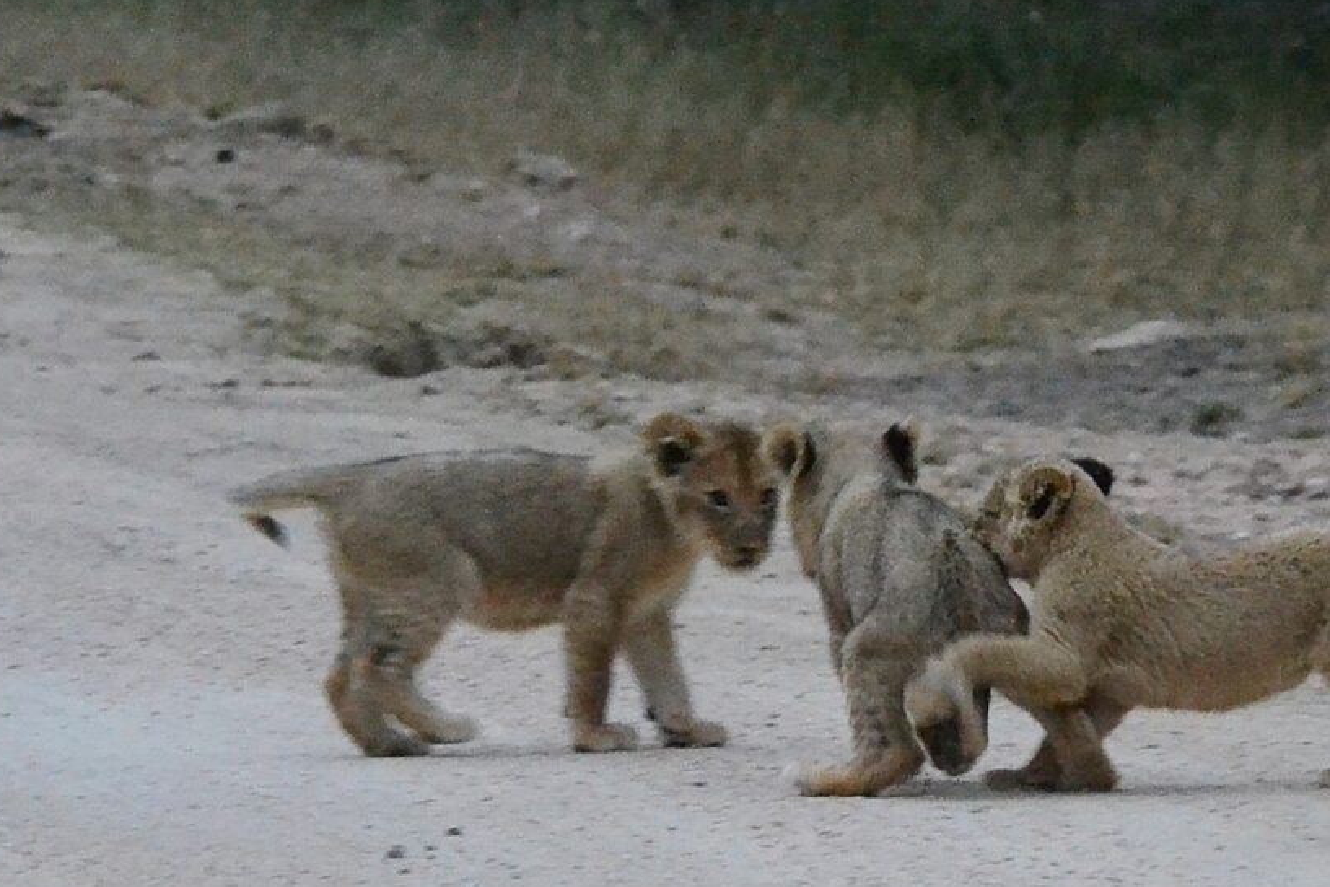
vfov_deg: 2.0
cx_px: 1644
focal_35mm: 705
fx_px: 26049
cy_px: 598
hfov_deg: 2.9
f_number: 8
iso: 3200
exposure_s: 1/100
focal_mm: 150
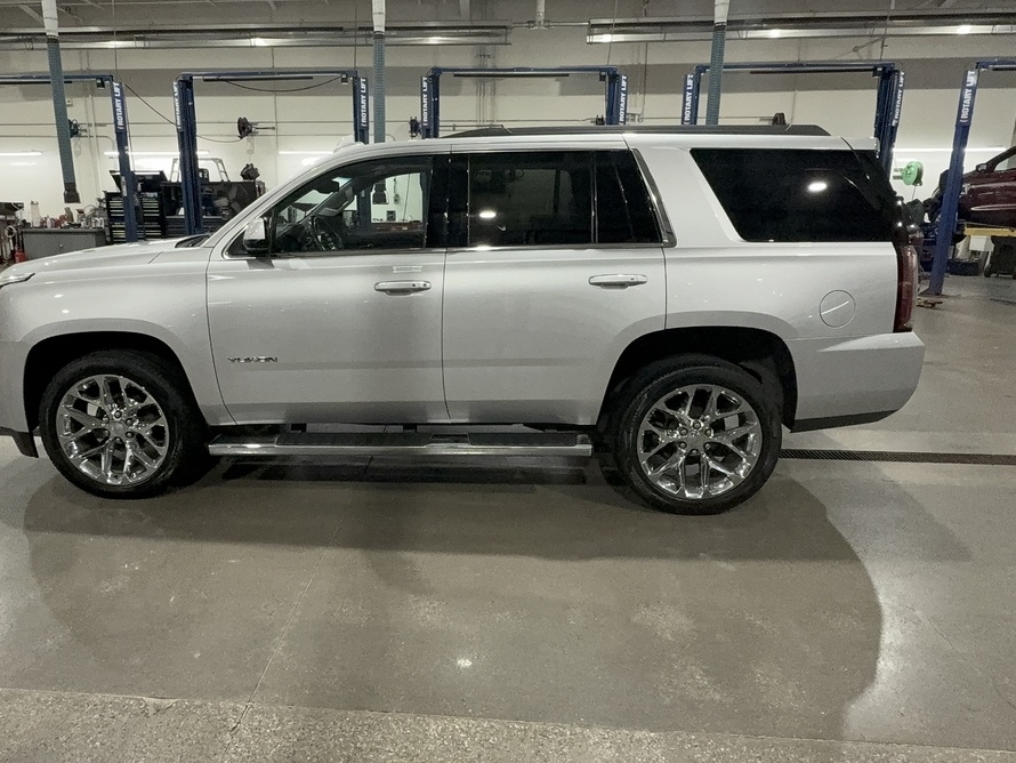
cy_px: 353
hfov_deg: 73.6
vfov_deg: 58.8
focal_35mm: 23
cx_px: 441
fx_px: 675
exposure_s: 1/120
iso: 160
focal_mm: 2.22
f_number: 2.2
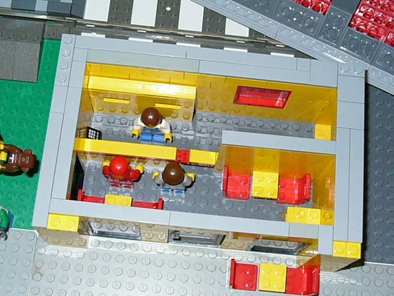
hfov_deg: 35.5
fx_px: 615
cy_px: 148
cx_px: 197
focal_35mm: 54
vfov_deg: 27.0
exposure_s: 1/30
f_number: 3.1
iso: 800
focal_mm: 8.9
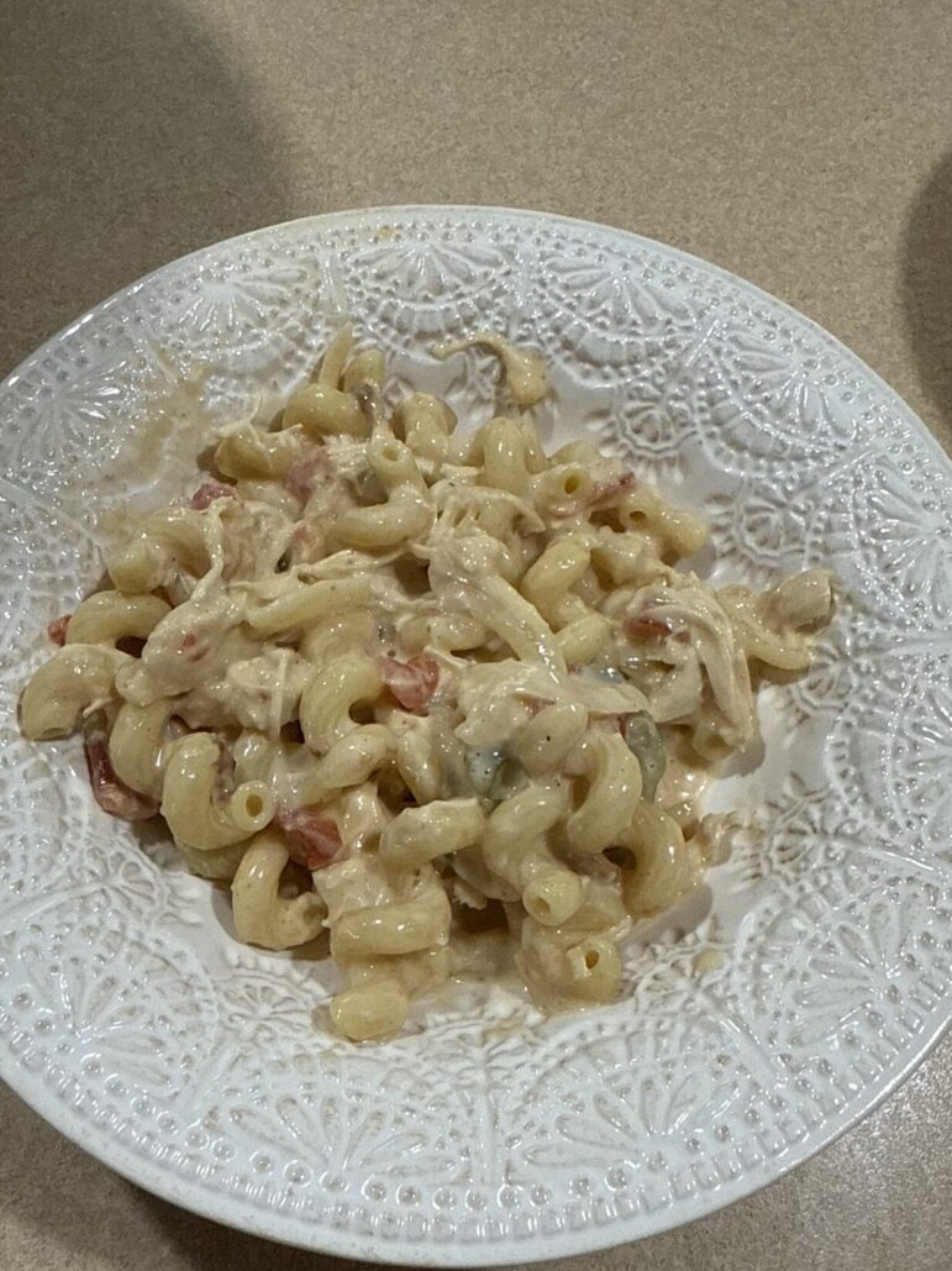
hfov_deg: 49.7
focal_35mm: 28
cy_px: 726
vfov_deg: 63.2
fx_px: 1027
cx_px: 438
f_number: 2.2
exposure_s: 1/120
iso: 160
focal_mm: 2.22
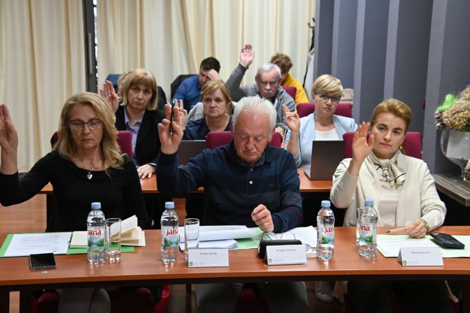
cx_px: 235
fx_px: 783
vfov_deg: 22.6
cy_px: 156
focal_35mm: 60
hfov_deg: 33.4
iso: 2000
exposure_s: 1/100
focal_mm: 40
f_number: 4
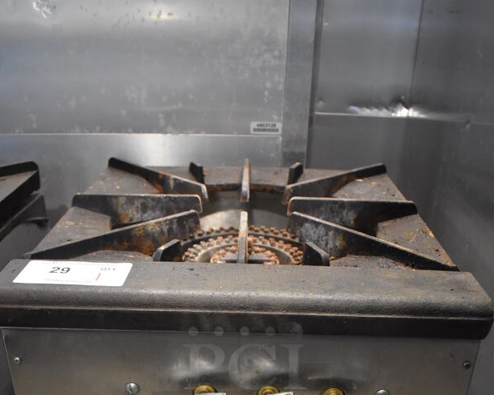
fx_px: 570
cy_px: 365
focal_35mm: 39
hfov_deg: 46.8
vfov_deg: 35.6
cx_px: 245
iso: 2800
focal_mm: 18
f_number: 3.5
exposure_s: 1/125
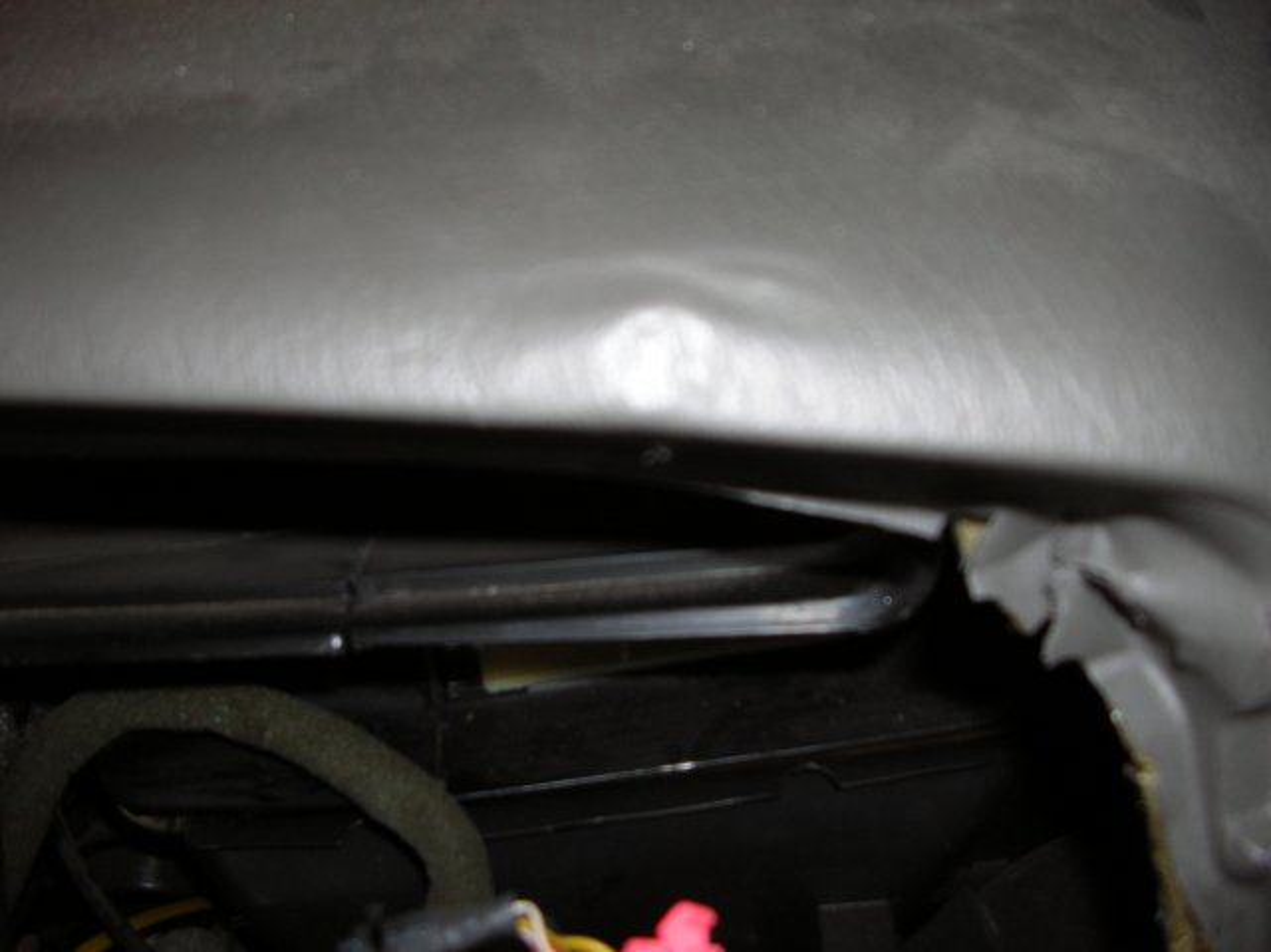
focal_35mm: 35
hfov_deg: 52.7
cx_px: 636
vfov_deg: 40.6
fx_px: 1284
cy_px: 476
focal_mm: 5.8
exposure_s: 1/60.1
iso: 50
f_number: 2.8
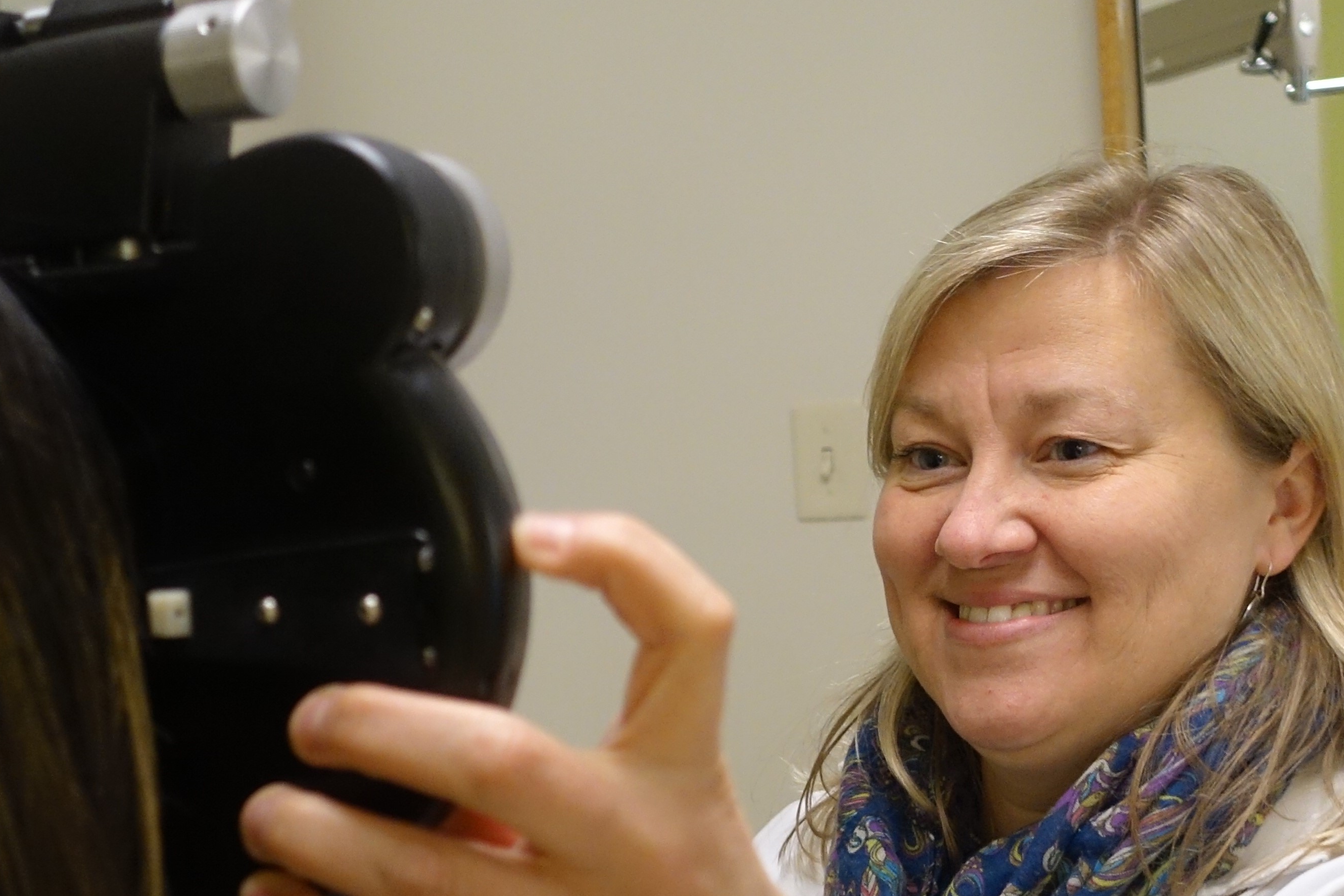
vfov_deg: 18.5
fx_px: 2688
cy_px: 855
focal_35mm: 72
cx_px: 301
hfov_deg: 27.6
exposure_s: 1/20
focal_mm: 12.81
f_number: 2.8
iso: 800
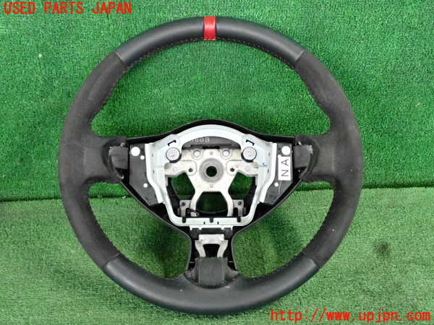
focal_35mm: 38
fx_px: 476
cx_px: 217
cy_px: 162
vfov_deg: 37.7
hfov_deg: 49.0
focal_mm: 6.83
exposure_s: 1/125
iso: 3200
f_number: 2.7
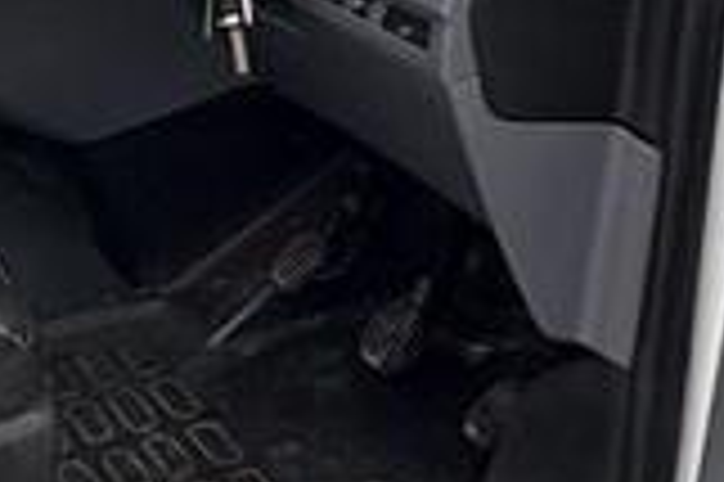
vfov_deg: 16.3
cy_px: -41
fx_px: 1627
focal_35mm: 81
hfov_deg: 23.2
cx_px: -117
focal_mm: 2.22
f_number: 2.2
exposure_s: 1/99
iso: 200
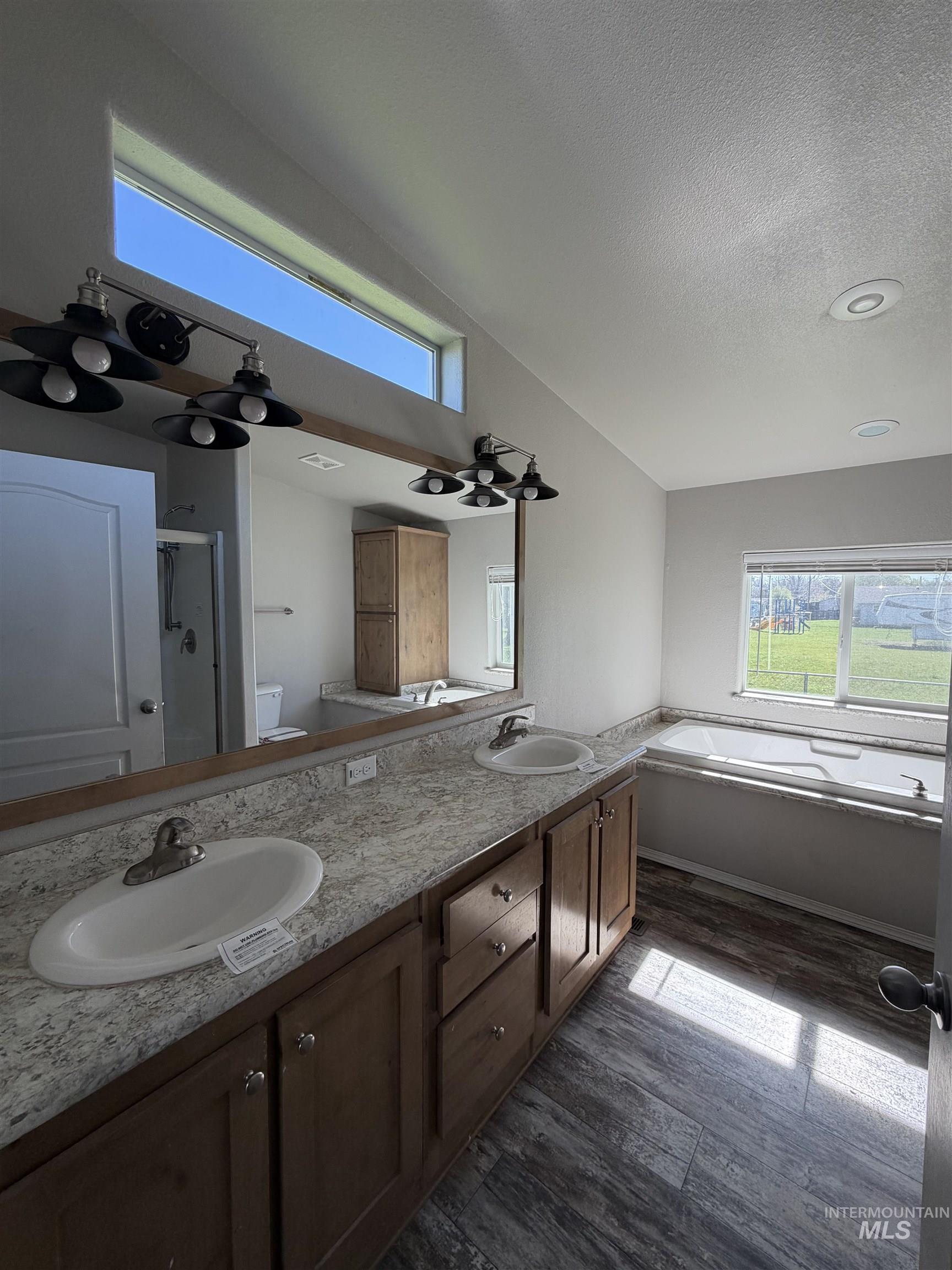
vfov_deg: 102.1
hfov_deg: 85.7
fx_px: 513
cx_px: 476
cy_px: 635
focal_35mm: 14
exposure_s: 1/121
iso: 64
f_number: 2.2
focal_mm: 2.22
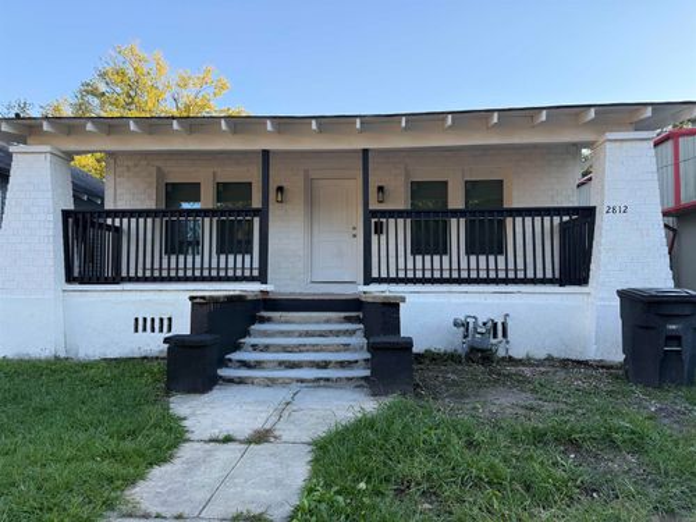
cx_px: 348
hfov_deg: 71.6
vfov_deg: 56.8
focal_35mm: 24
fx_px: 483
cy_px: 261
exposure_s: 1/772
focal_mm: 6.76
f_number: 1.78
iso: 100
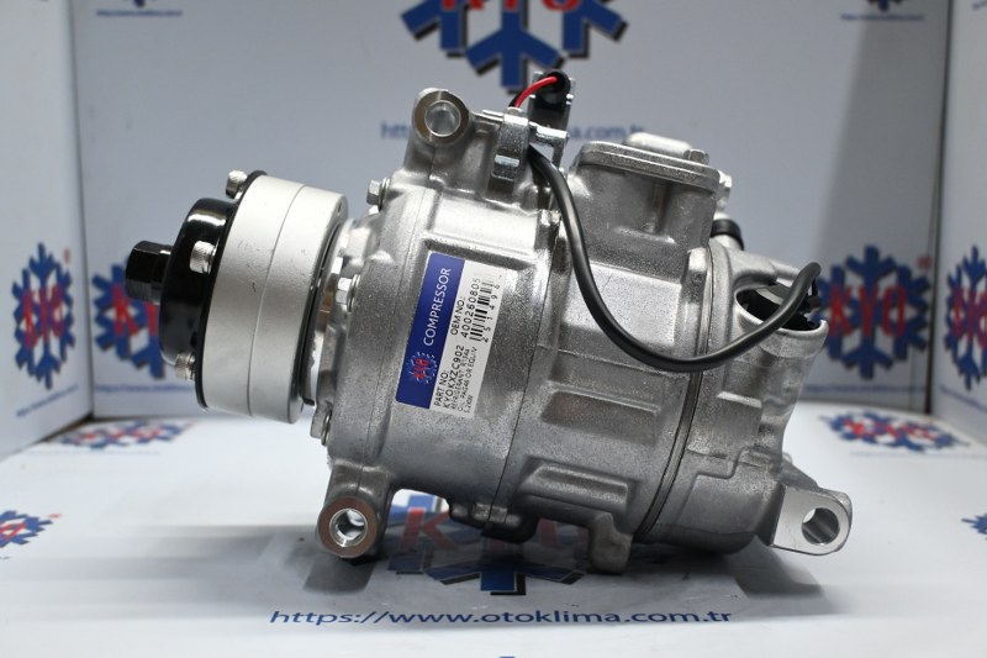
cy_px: 329
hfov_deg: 51.3
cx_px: 494
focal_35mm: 38
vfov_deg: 35.5
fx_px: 1028
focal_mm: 25
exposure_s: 1/125
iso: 1250
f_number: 4.2
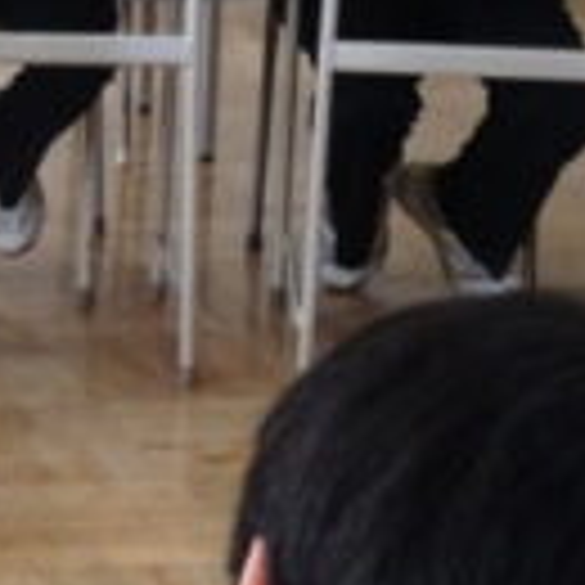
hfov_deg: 10.4
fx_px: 3117
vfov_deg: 10.5
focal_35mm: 163
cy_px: -194
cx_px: -256
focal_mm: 6.8
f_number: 4
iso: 160
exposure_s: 1/40
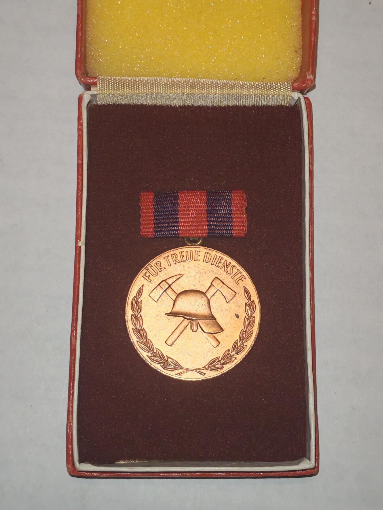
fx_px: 1003
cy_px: 255
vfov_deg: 28.6
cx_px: 192
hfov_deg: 21.6
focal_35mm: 68
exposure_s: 1/100
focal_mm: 5.52
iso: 320
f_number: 1.95
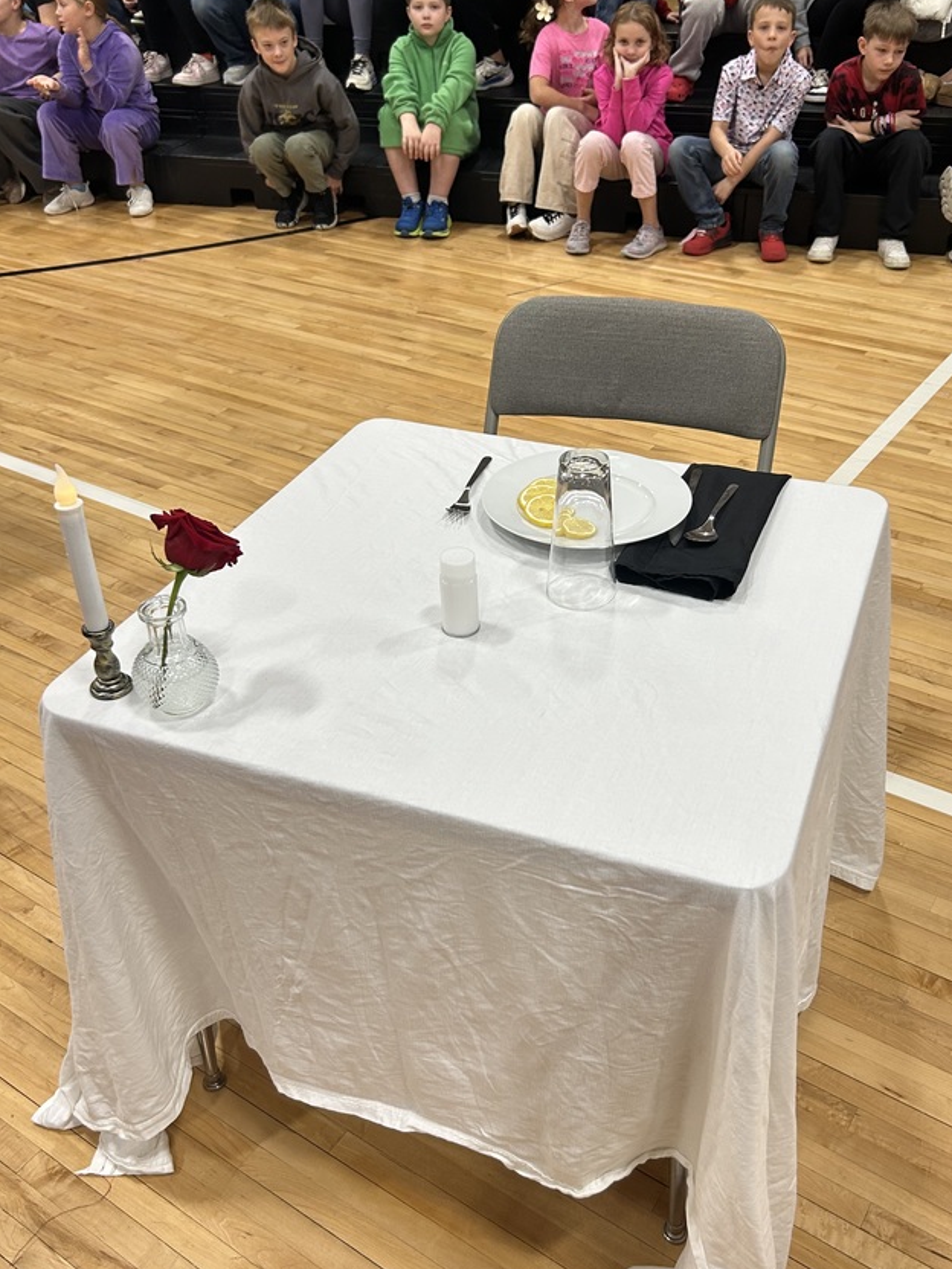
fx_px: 1173
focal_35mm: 32
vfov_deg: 56.8
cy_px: 645
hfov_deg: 44.1
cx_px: 511
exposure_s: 1/120
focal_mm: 5.7
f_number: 1.5
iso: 100
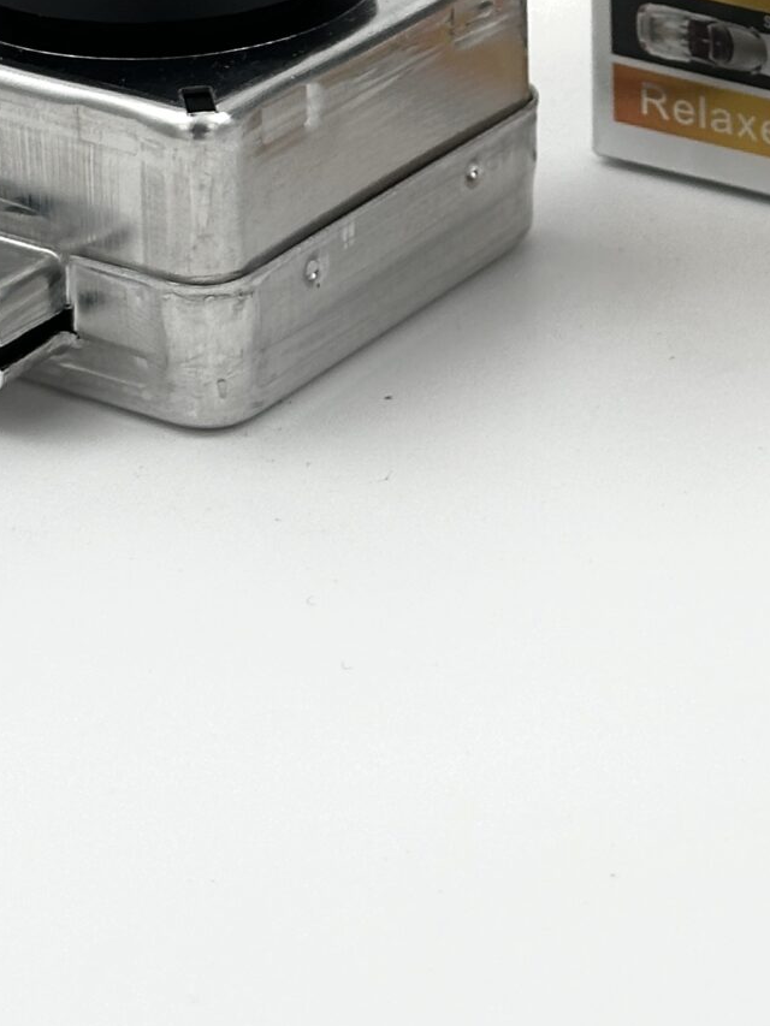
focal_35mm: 144
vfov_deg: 13.3
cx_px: 695
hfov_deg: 10.3
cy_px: -219
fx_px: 4270
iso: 64
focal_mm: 6.86
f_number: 1.78
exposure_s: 1/704
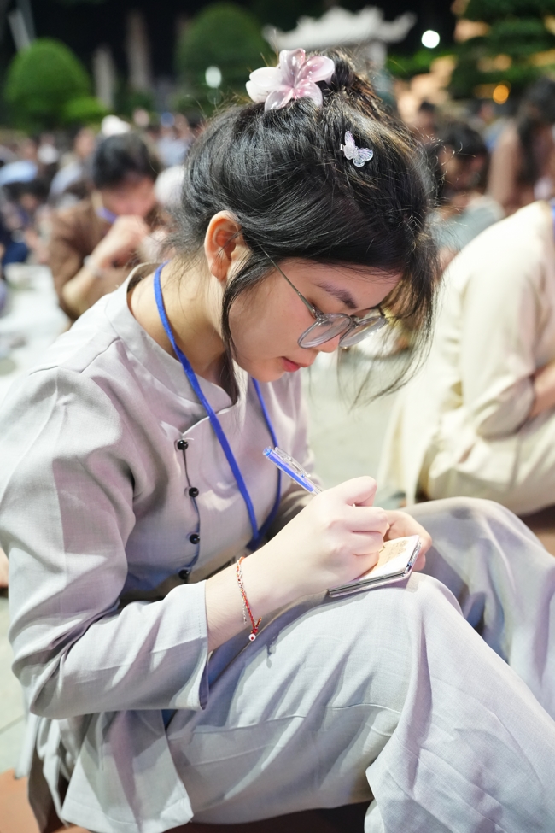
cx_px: 278
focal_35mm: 37
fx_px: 856
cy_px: 416
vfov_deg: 51.9
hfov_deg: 35.9
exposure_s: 1/60
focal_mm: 37
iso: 8000
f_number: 3.2
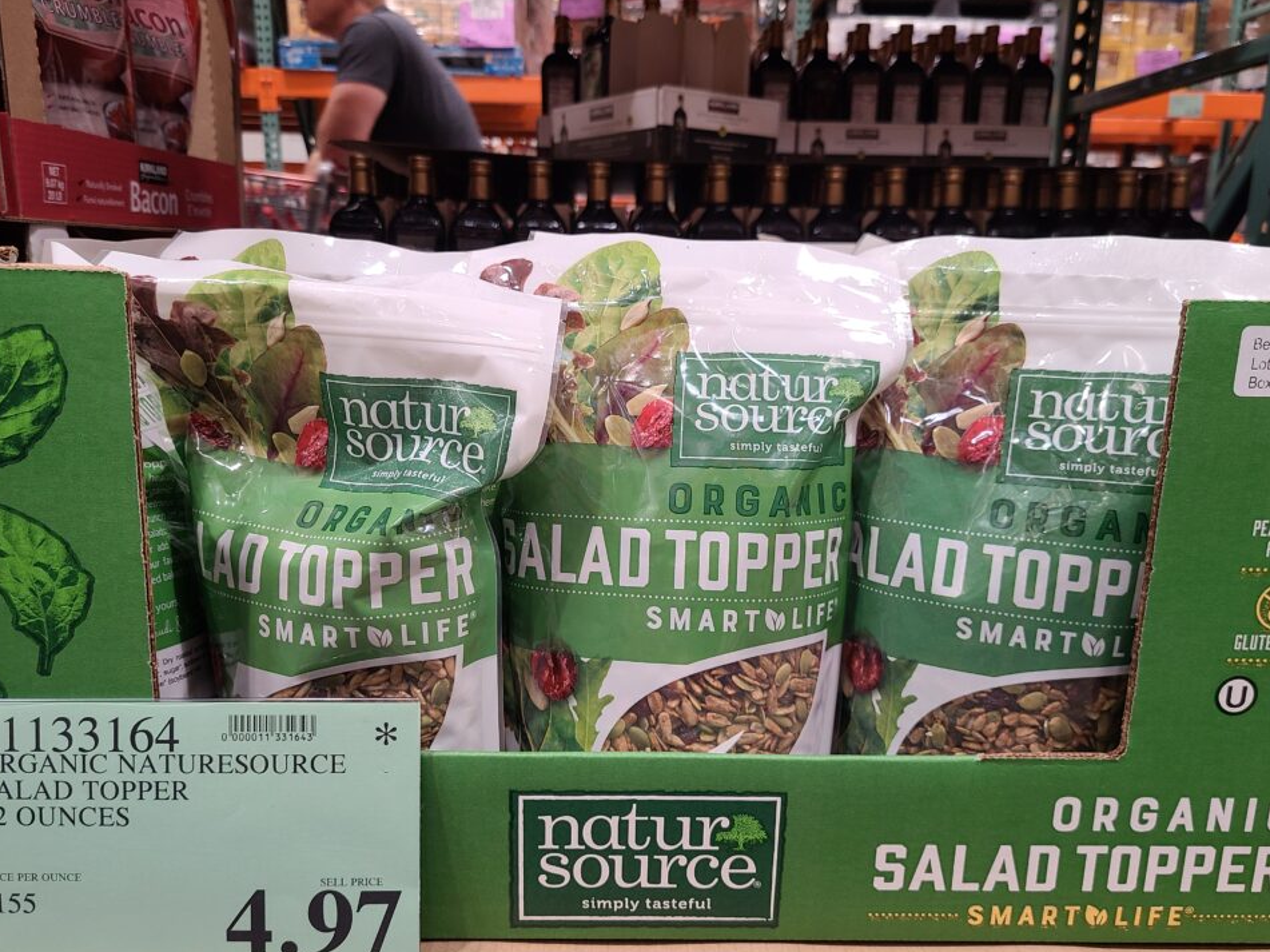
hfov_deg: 63.4
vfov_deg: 49.7
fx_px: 1027
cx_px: 652
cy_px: 509
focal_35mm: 28
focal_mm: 5.4
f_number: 1.8
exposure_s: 1/60
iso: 100
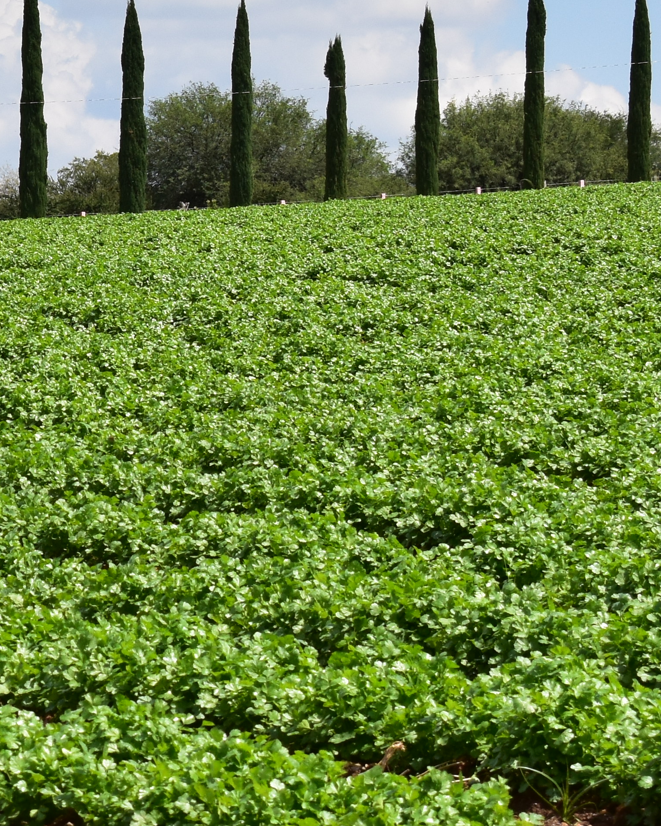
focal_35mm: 204
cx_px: -505
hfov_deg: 7.4
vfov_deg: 9.5
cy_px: 476
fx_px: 4989
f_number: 11
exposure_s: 1/500
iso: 360
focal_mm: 46
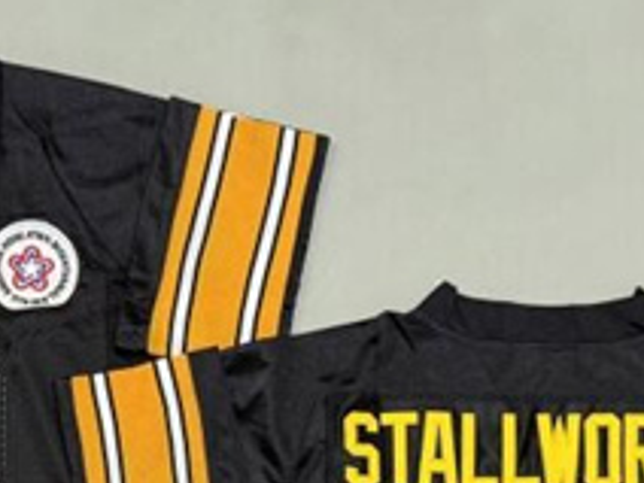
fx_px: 1265
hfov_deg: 28.3
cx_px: 191
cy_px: 641
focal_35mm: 68
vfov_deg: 19.8
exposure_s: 1/50
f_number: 1.78
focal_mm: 6.76
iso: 160
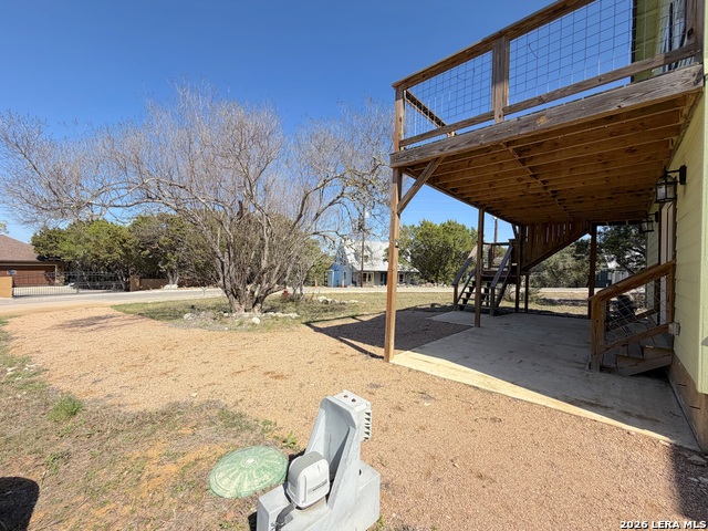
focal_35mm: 14
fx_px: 286
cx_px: 354
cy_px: 266
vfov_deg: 85.7
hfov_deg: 102.1
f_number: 2.2
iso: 20
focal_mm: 2.22
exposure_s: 1/770
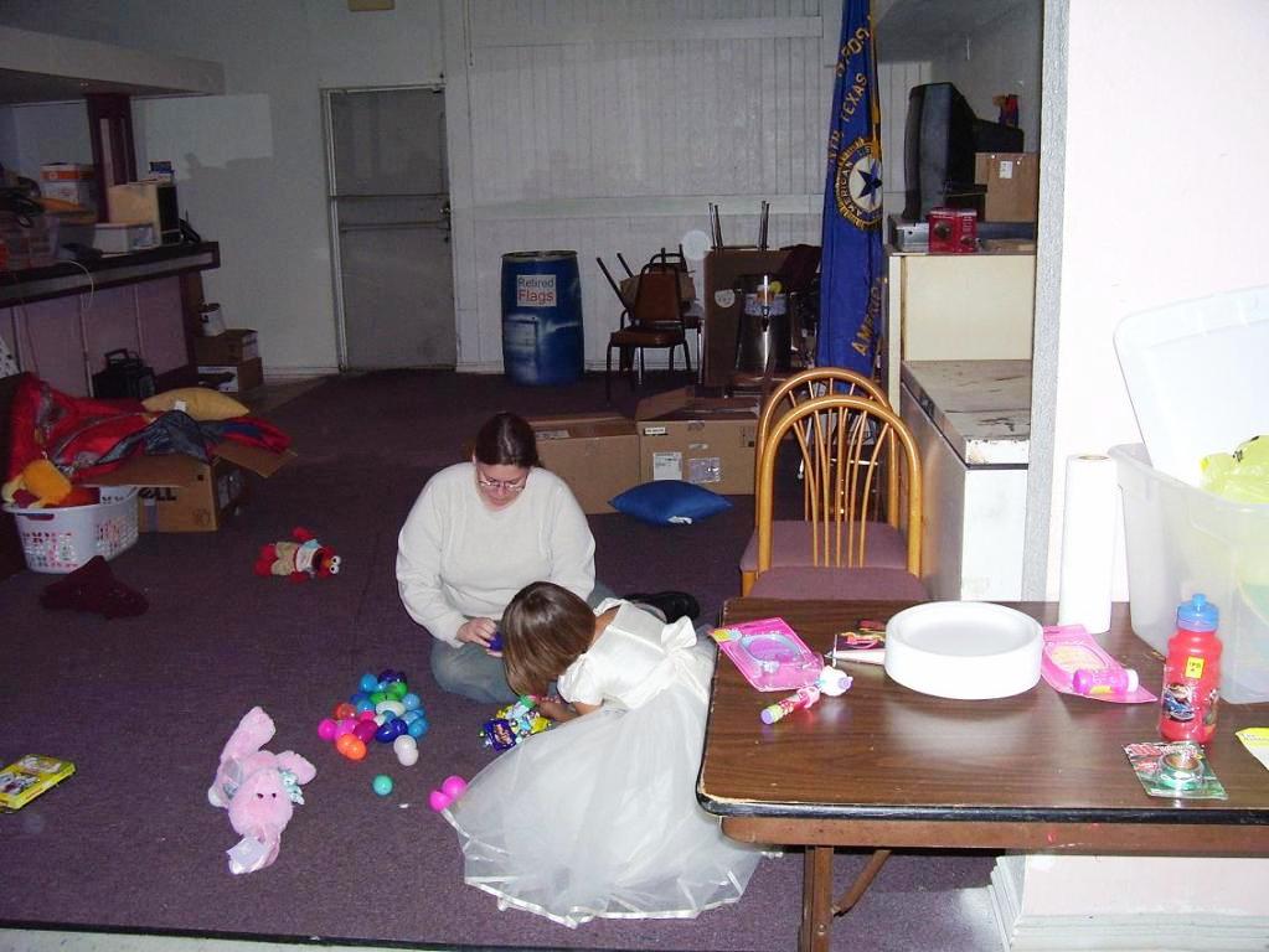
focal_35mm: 34
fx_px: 1247
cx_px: 634
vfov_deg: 41.8
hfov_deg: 53.9
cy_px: 476
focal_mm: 5.6
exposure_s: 1/60
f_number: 2.7
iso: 125
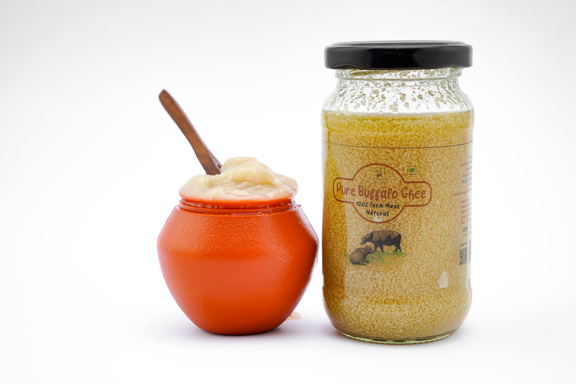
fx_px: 1120
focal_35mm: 70
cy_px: 192
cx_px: 288
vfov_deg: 19.5
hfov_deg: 28.8
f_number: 9.5
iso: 250
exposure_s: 1/200
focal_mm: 70
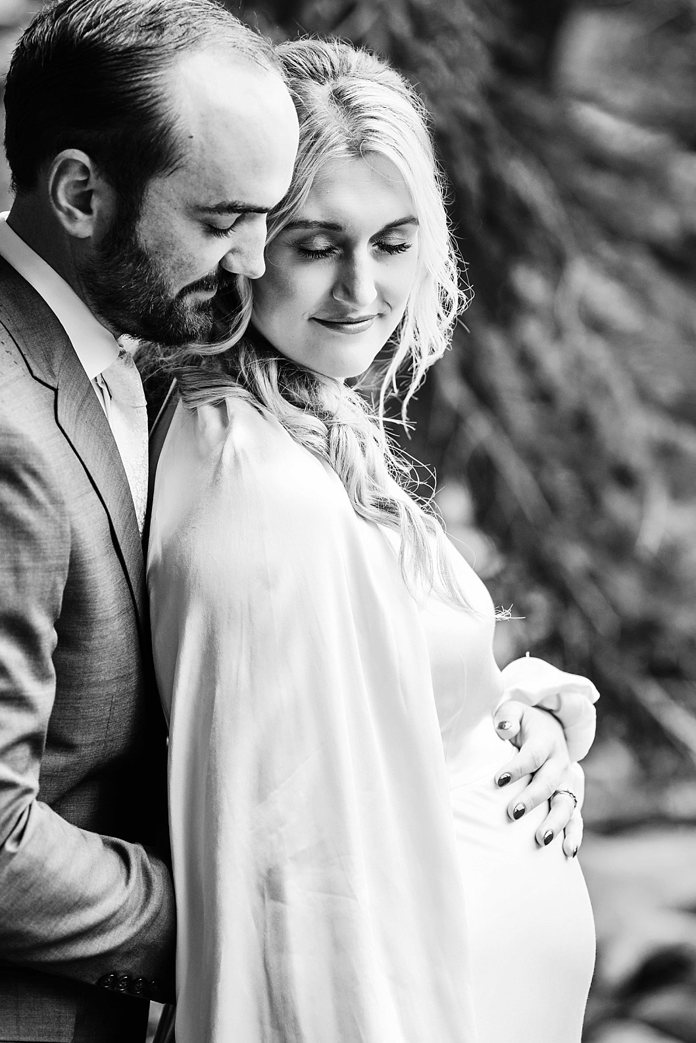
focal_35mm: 168
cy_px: 476
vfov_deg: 12.2
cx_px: 339
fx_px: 4867
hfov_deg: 8.2
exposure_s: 1/320
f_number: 2.8
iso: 500
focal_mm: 130
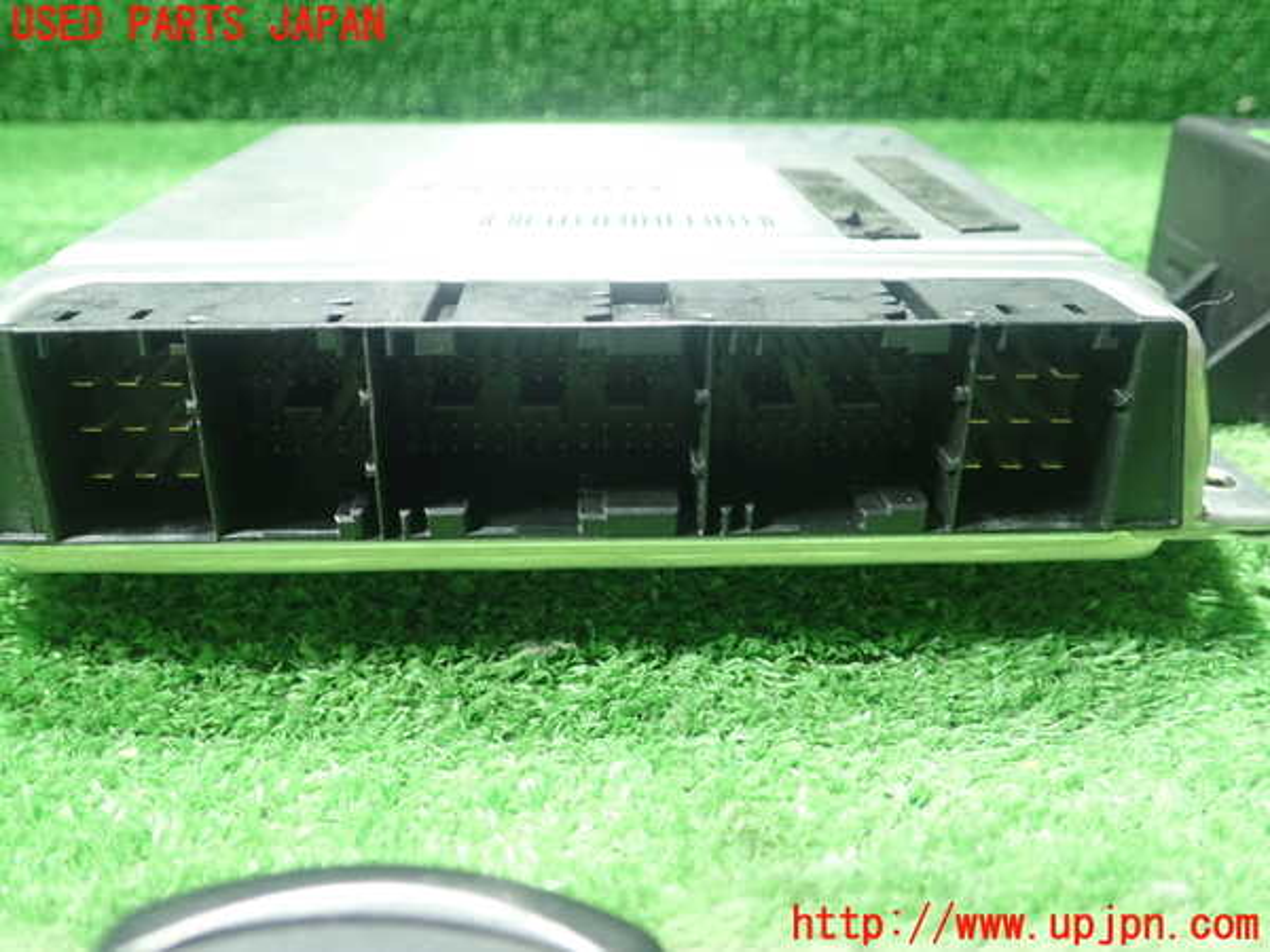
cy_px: 476
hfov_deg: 60.0
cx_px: 635
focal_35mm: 30
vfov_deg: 46.8
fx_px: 1101
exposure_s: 1/40
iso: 800
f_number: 2.3
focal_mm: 5.5
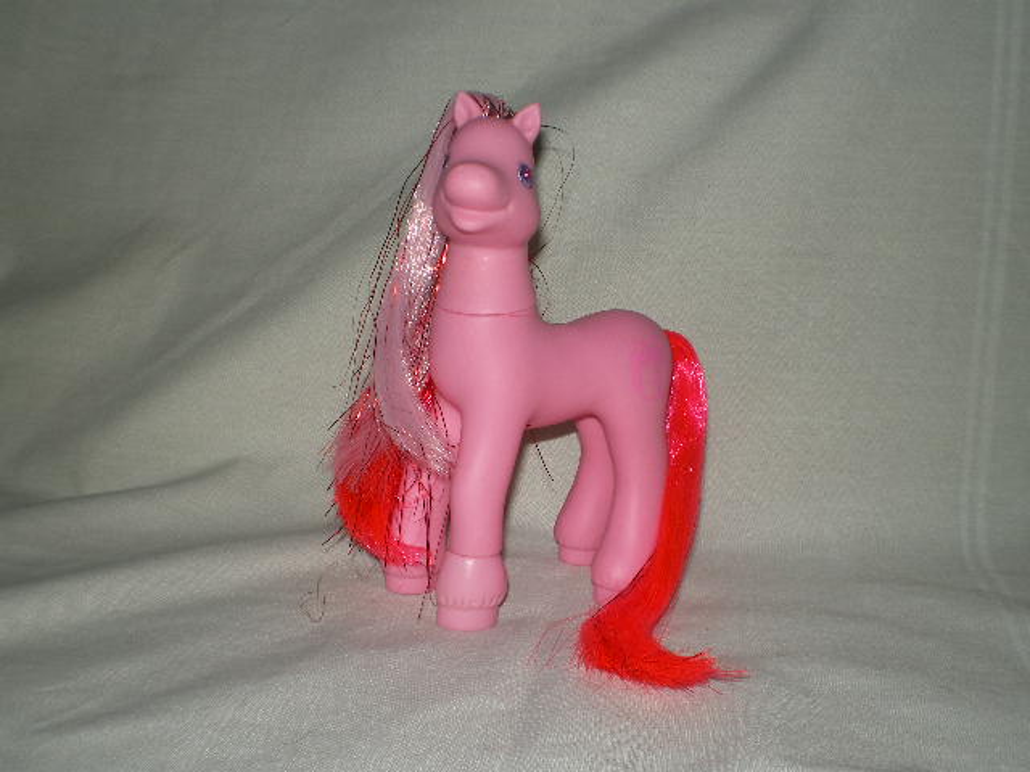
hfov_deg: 49.0
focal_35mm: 38
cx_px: 515
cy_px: 386
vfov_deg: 37.7
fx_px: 1131
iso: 64
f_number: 4.6
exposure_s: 1/30
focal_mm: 6.3
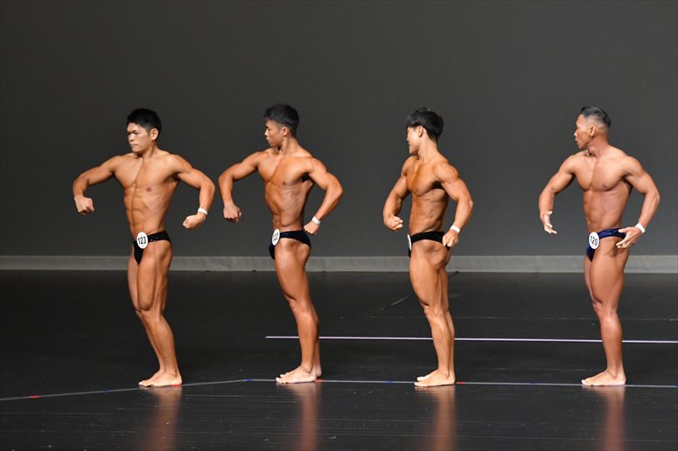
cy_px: 226
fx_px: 4800
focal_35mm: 255
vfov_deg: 5.4
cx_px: 339
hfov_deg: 8.1
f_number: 5.6
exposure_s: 1/400
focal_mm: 170
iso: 5000
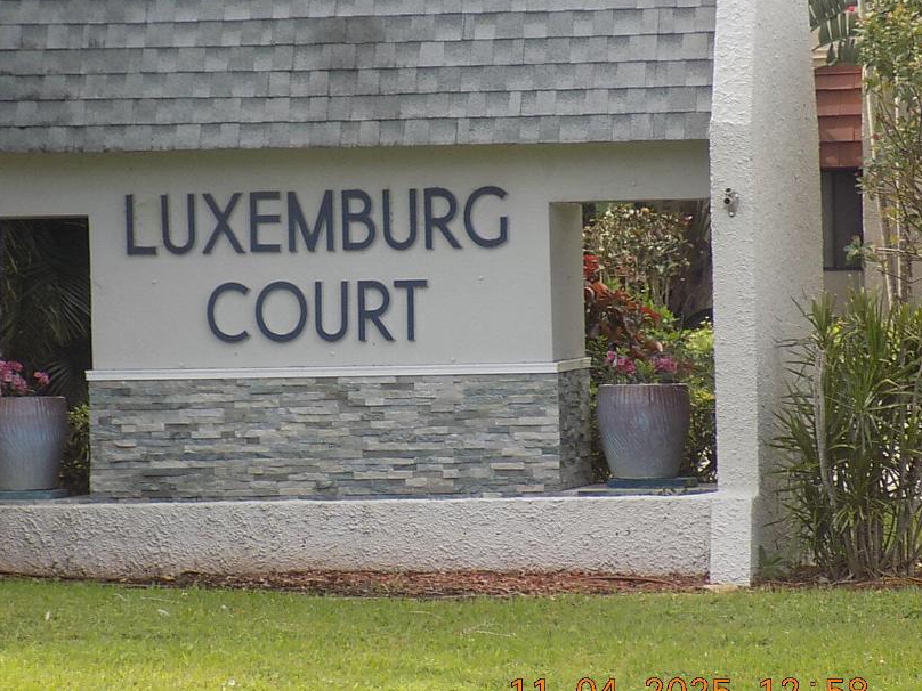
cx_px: 343
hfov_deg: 9.3
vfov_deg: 7.0
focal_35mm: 213
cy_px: 358
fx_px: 5673
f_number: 5.3
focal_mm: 29.9
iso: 80
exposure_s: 1/125
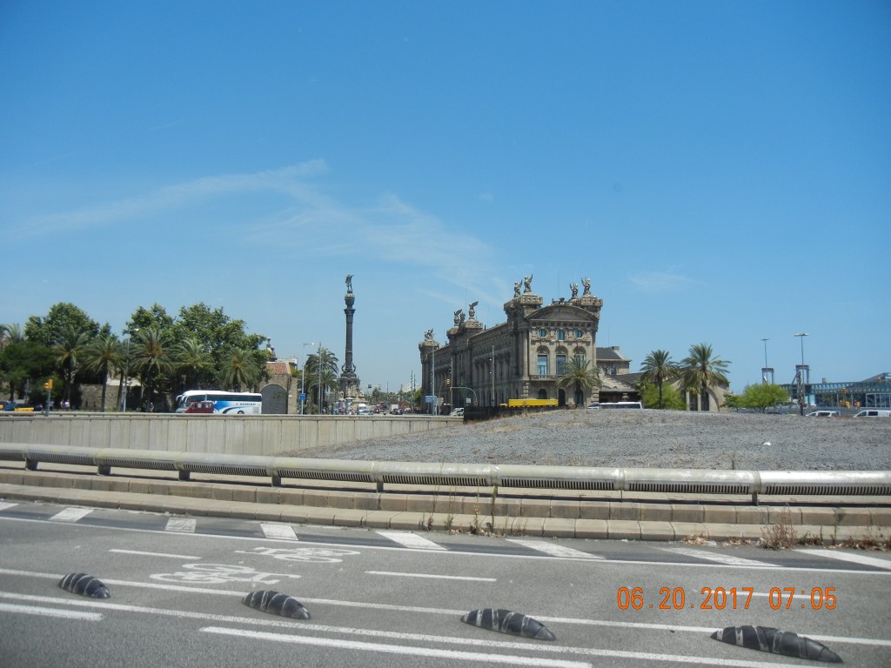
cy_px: 334
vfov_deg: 46.8
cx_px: 446
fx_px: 772
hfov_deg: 60.0
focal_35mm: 30
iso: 160
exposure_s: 1/455
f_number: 7
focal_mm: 5.4
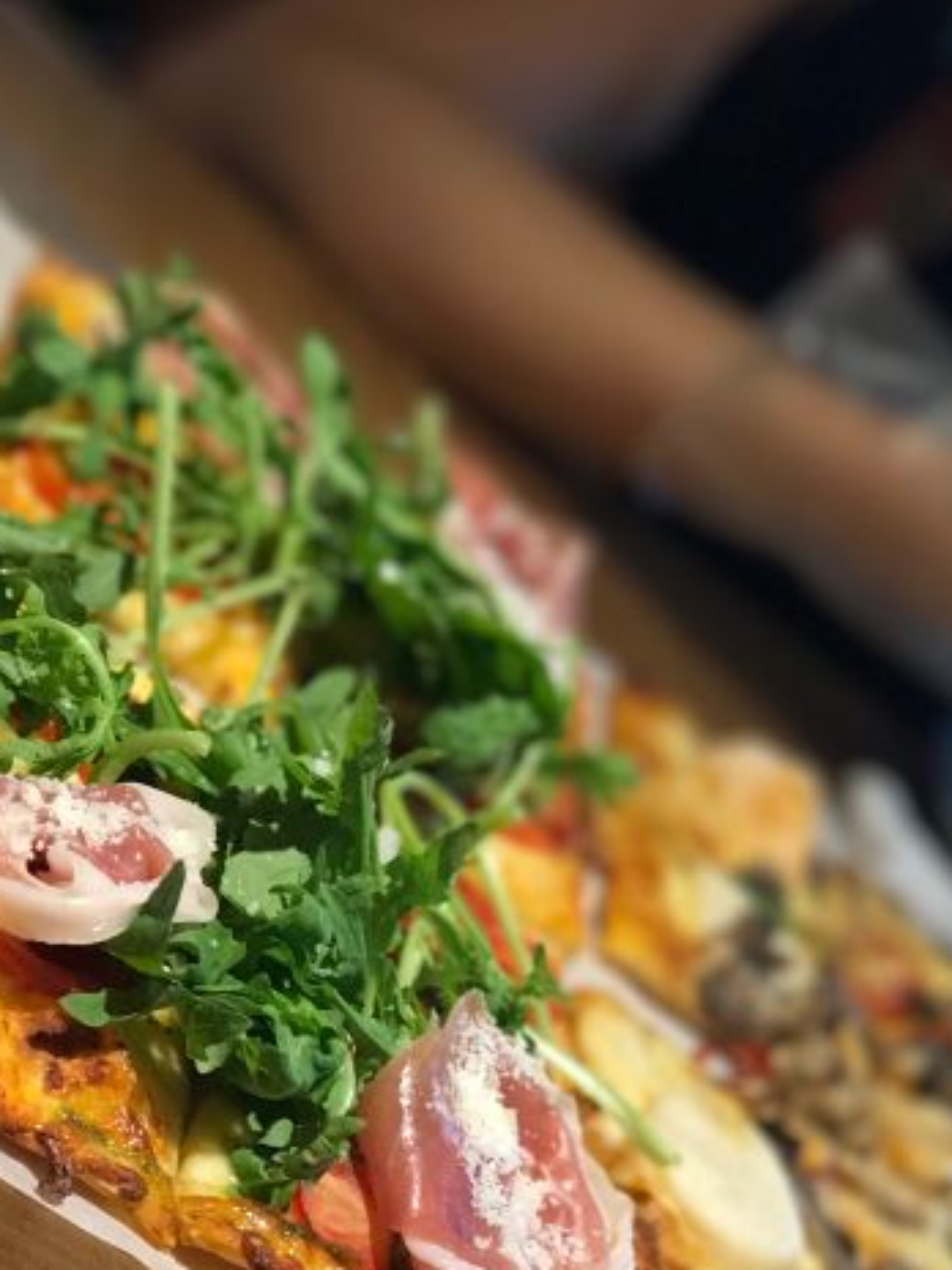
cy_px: 911
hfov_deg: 17.2
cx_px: 527
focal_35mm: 86
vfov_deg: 22.6
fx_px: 3154
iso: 250
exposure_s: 1/50
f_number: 2.8
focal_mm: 6.6
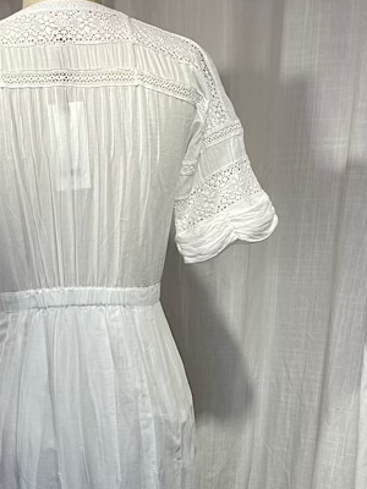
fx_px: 707
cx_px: 102
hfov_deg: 28.8
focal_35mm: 50
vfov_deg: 36.5
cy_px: 413
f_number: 1.6
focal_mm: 5.1
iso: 32
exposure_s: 1/348
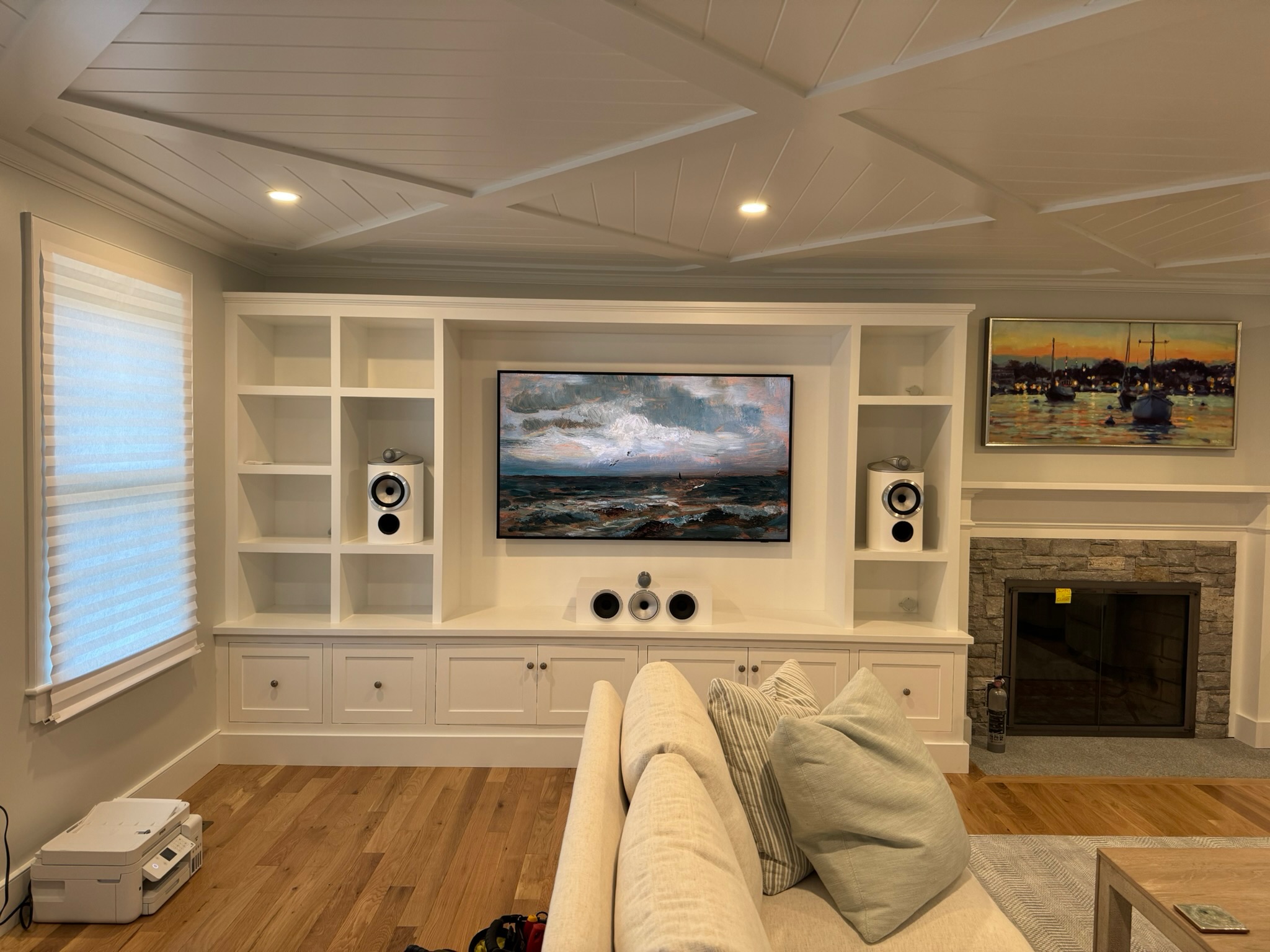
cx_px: 635
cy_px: 476
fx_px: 881
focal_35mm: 24
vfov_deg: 56.8
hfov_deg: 71.6
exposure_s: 1/120
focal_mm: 6.76
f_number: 1.78
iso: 200
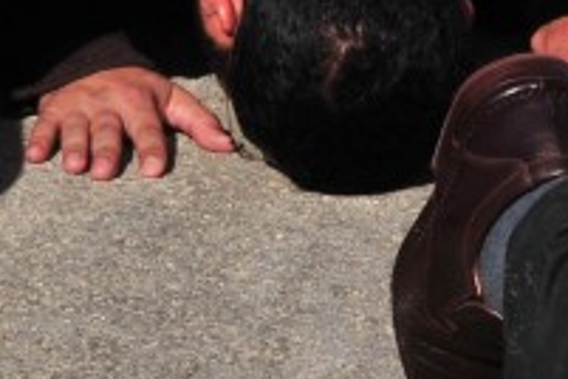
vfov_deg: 3.1
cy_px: -3
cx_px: 630
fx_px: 7036
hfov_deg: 4.6
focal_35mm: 446
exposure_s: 1/1250
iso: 800
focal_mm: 70
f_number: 18
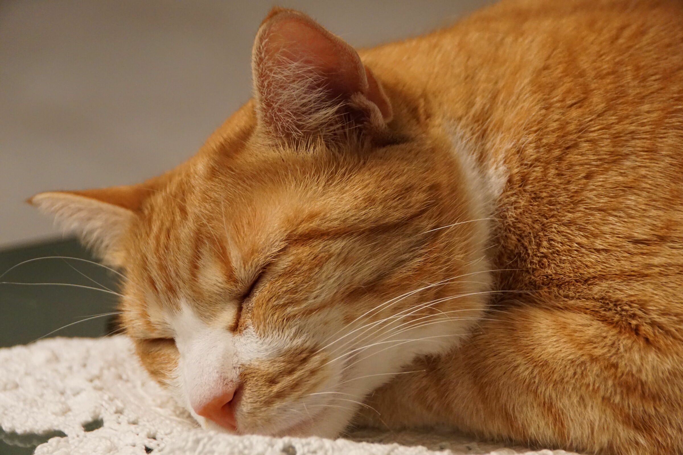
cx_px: 342
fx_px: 2846
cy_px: 228
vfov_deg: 9.1
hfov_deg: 13.7
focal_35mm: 150
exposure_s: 1/40
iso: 3200
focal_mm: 100
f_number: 5.6
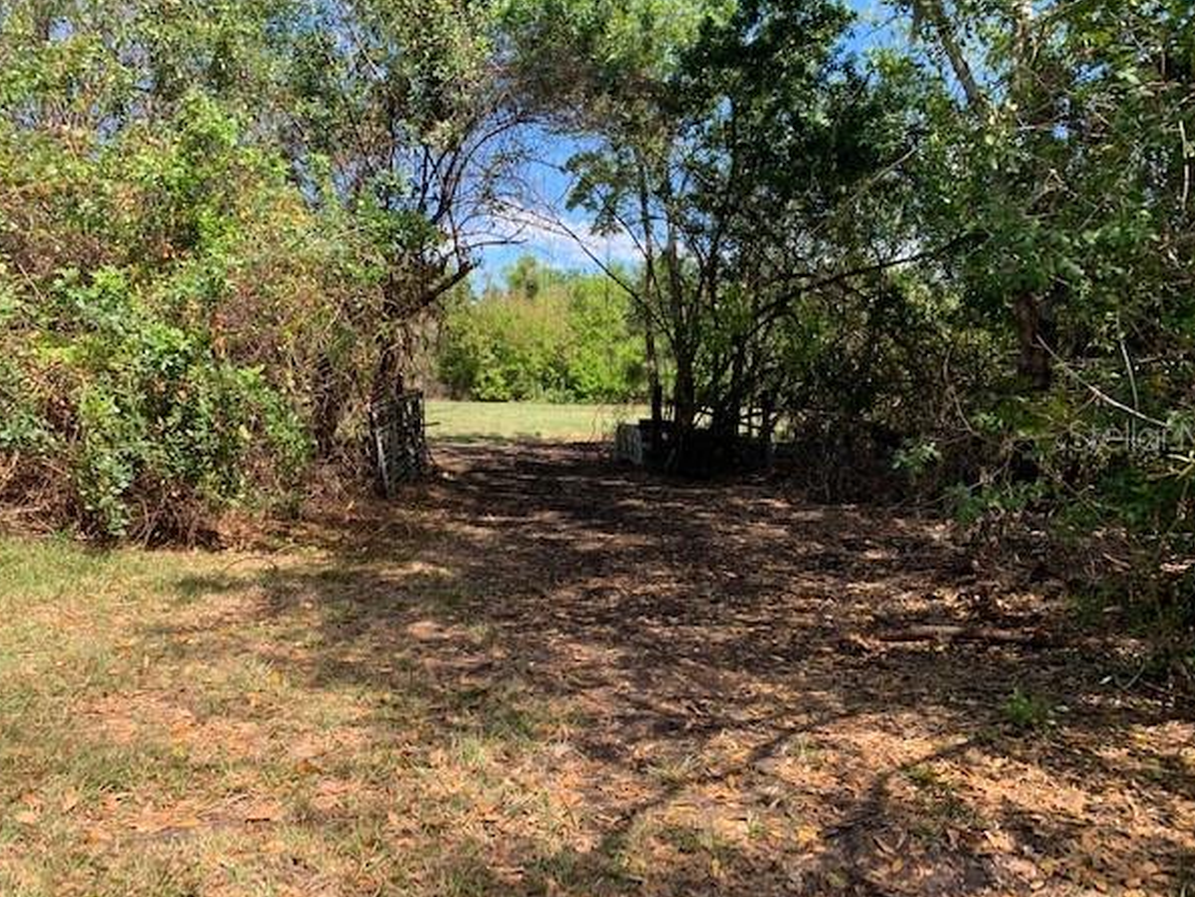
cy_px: 434
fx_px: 967
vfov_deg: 49.8
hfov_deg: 63.4
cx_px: 614
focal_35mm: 28
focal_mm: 4.25
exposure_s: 1/520
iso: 25
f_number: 1.8
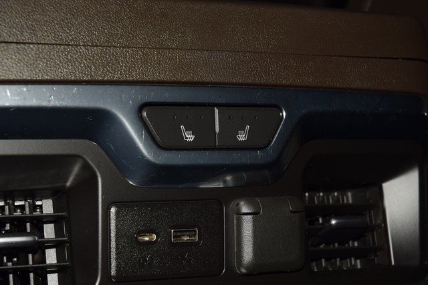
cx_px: 214
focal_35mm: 105
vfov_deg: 13.0
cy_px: 142
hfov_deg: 19.5
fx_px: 1249
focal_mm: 70
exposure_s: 1/125
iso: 100
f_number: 8
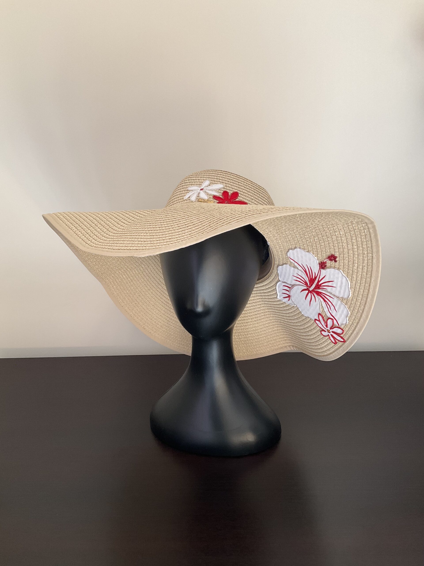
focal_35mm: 29
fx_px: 474
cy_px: 283
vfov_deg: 61.7
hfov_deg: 48.2
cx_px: 212
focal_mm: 3
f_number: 1.8
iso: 64
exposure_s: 1/122
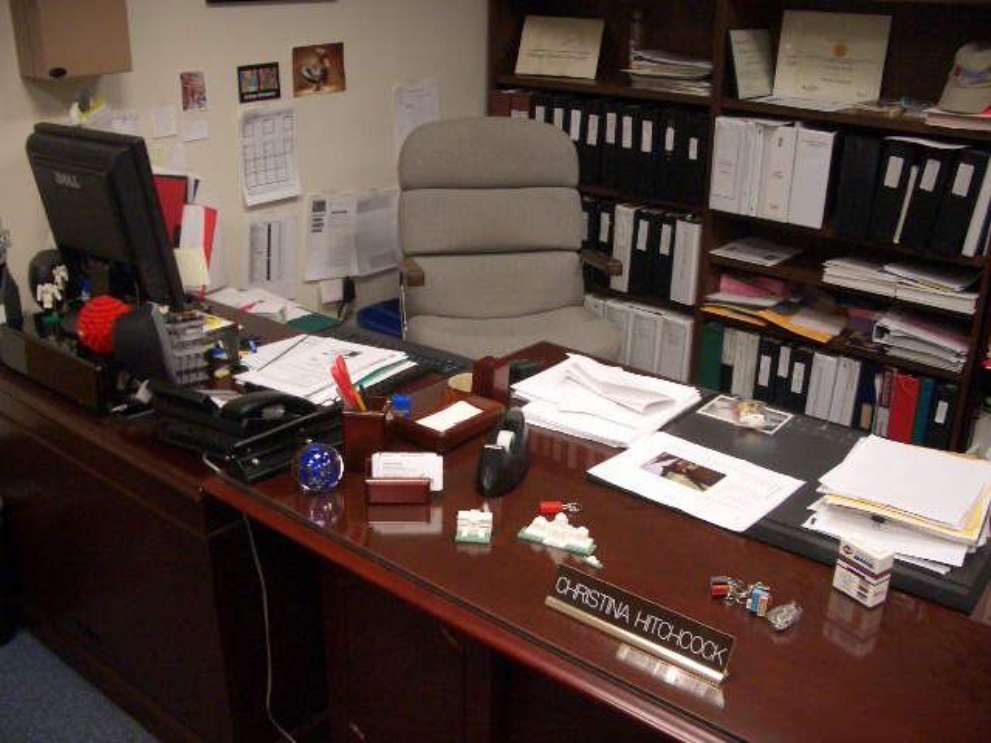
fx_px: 1002
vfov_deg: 40.7
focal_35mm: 35
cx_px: 496
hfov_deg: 52.6
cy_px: 372
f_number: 2.6
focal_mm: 5.8
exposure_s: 1/60
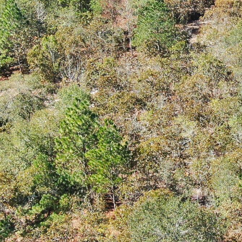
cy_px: 55
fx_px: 941
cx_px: 253
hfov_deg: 14.4
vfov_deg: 14.6
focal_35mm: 119
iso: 110
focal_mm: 5.22
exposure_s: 1/320
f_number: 3.1
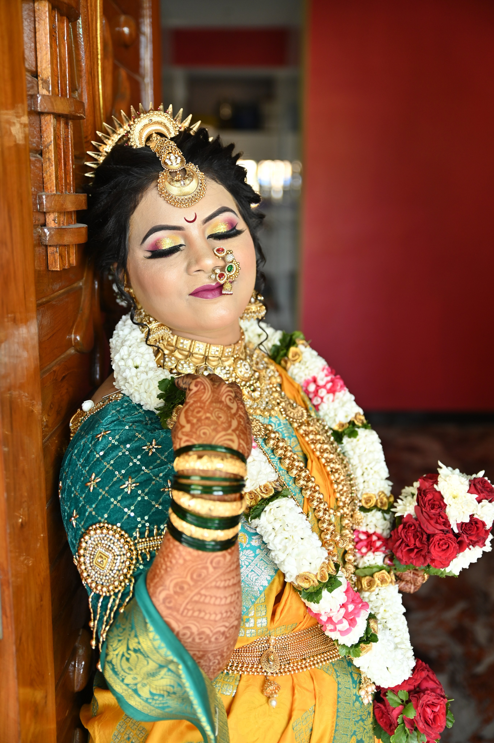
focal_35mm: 40
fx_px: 824
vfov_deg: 48.5
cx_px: 247
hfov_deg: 33.4
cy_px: 372
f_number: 2.8
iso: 200
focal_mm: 40
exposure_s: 1/60
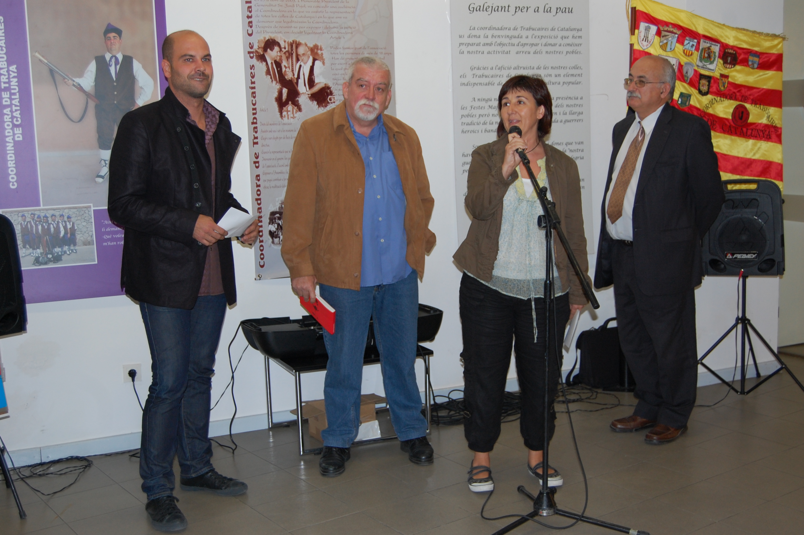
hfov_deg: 43.6
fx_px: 1004
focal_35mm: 45
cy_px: 268
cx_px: 402
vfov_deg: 29.8
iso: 400
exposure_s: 1/60
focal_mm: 30
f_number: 4.2
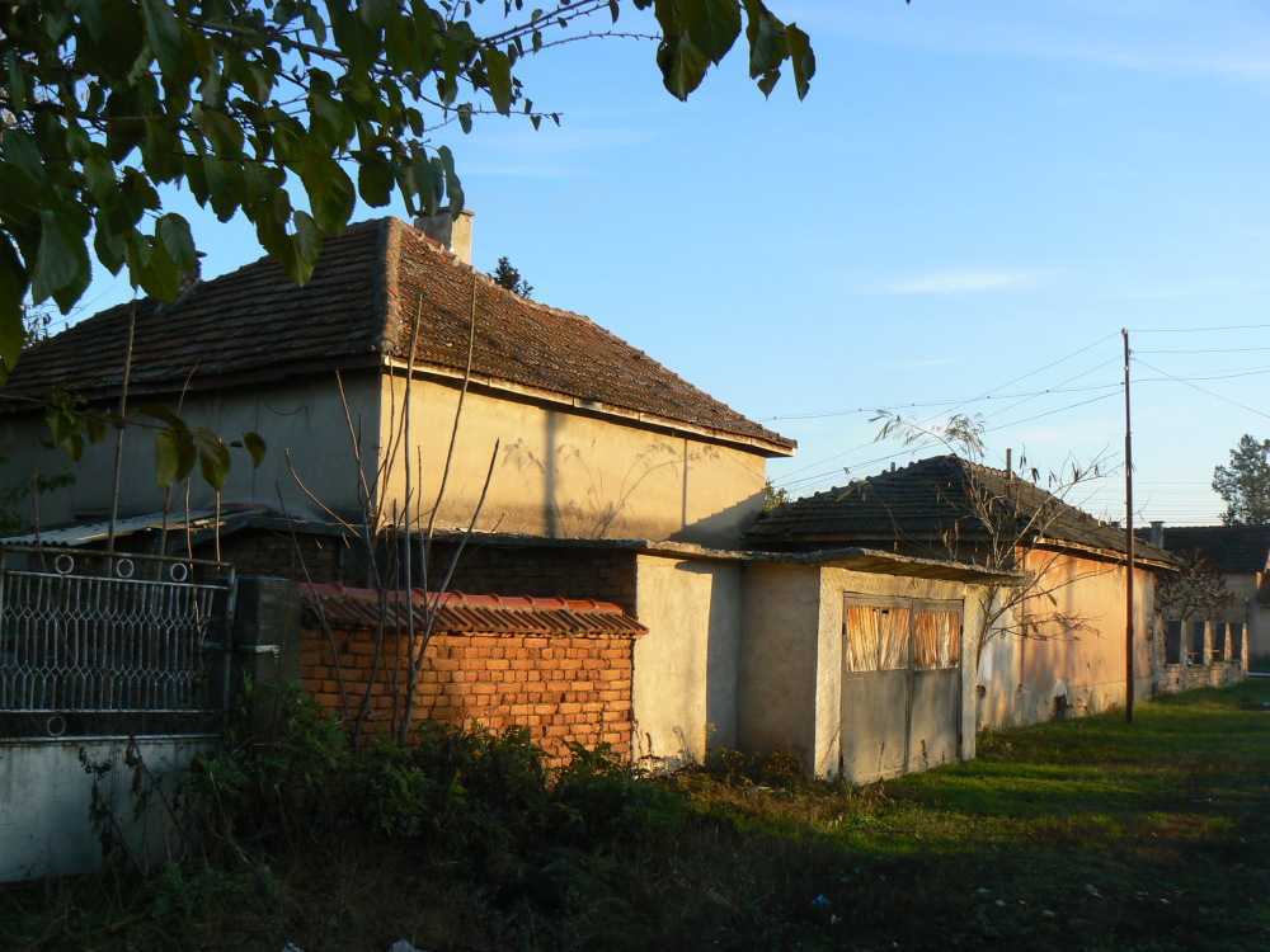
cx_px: 635
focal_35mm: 36
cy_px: 476
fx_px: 1321
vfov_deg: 39.7
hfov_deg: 51.4
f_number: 5.6
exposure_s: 1/160
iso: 80
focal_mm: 6
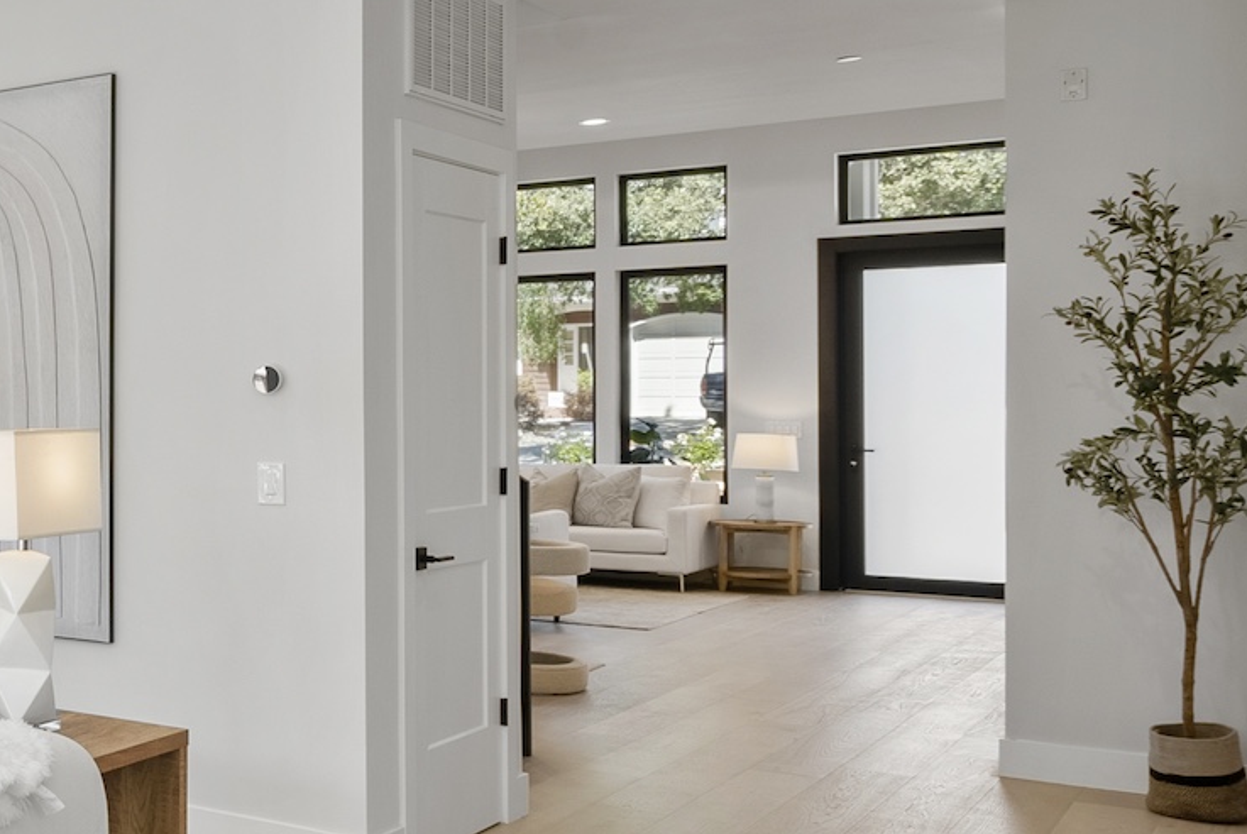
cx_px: -496
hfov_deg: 30.3
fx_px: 1595
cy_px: 408
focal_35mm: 46
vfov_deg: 29.3
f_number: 8
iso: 100
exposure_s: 1/8
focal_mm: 16
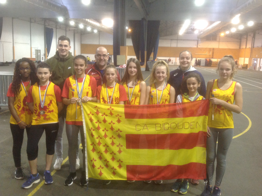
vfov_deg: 40.6
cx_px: 131
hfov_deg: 52.7
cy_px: 98
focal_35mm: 35
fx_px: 265
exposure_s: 1/17
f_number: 2.4
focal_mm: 4.28
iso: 200
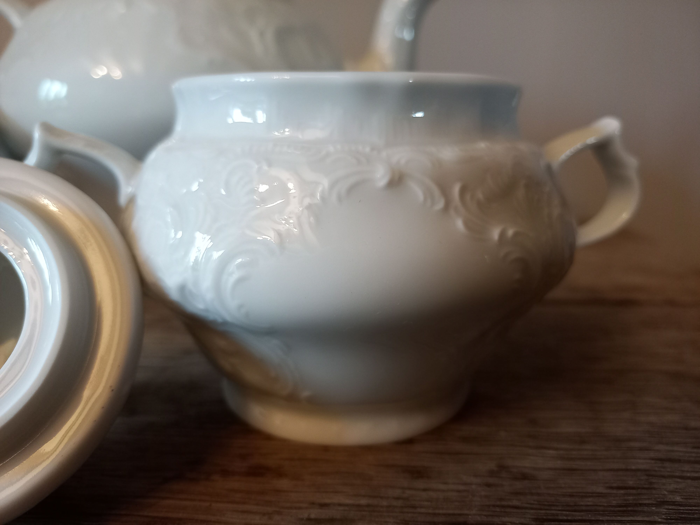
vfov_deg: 54.9
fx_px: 506
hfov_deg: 69.4
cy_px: 262
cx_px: 350
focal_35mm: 25
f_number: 1.8
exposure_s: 1/25
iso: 500
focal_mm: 4.65
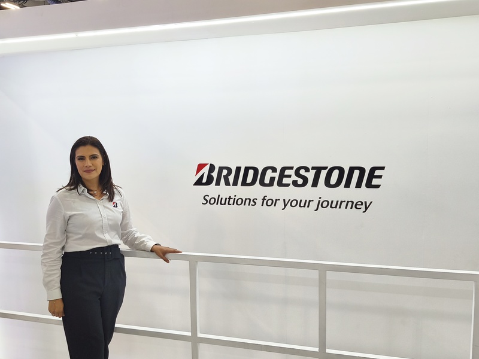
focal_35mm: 30
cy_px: 180
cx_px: 240
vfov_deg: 46.8
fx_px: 415
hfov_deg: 60.0
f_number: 1.65
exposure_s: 1/120
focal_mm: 6.18
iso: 400
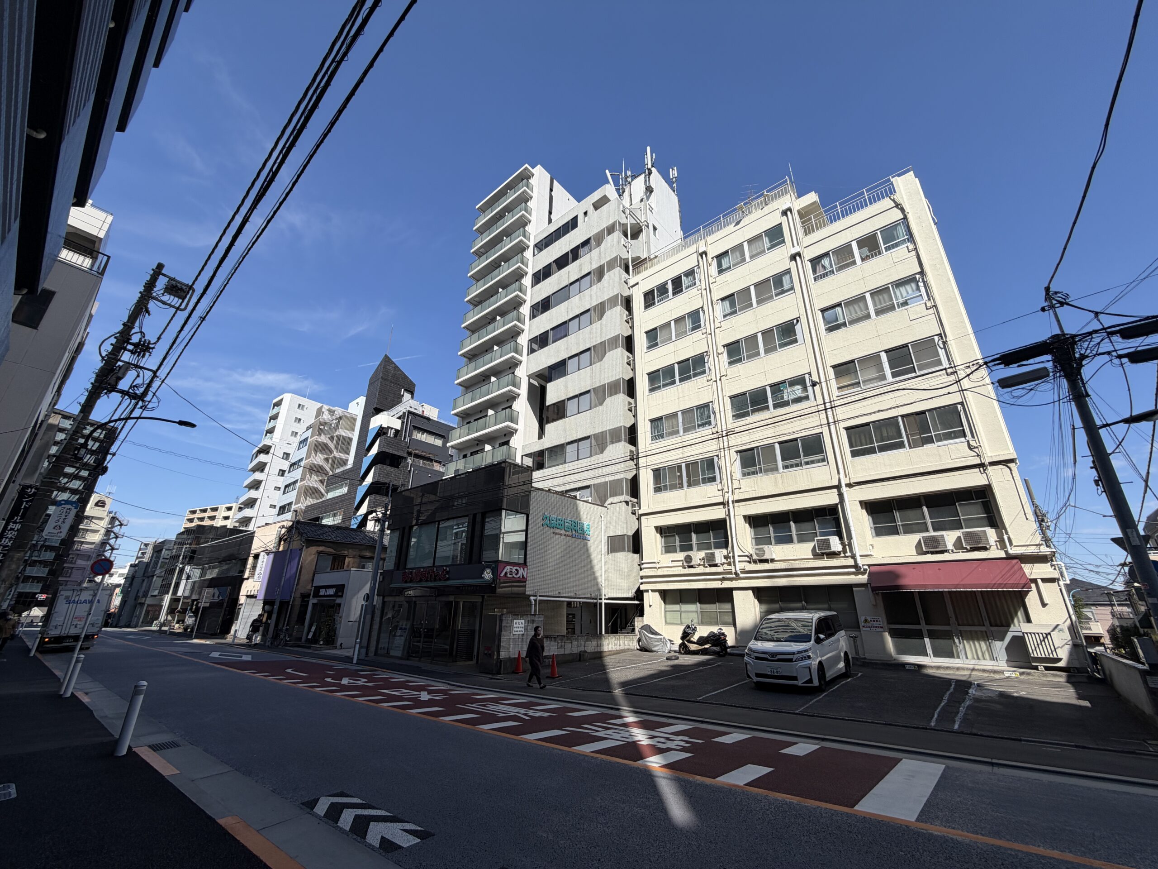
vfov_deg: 85.7
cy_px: 434
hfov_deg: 102.1
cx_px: 579
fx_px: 468
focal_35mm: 14
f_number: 2.2
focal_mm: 2.22
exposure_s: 1/1105
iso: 20
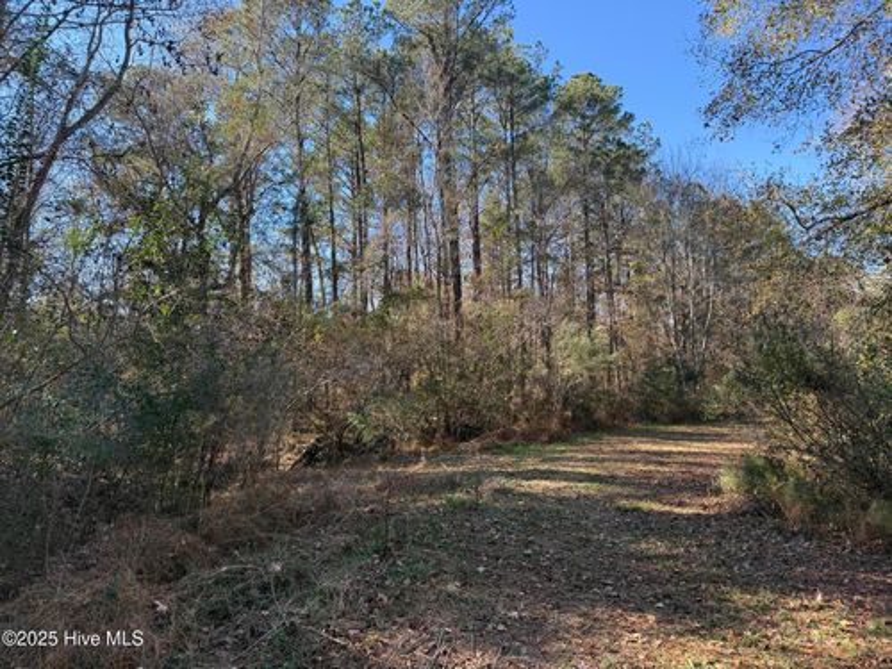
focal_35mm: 24
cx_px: 446
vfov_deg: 56.8
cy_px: 334
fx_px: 618
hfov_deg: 71.6
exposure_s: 1/735
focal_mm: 6.76
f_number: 1.78
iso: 100
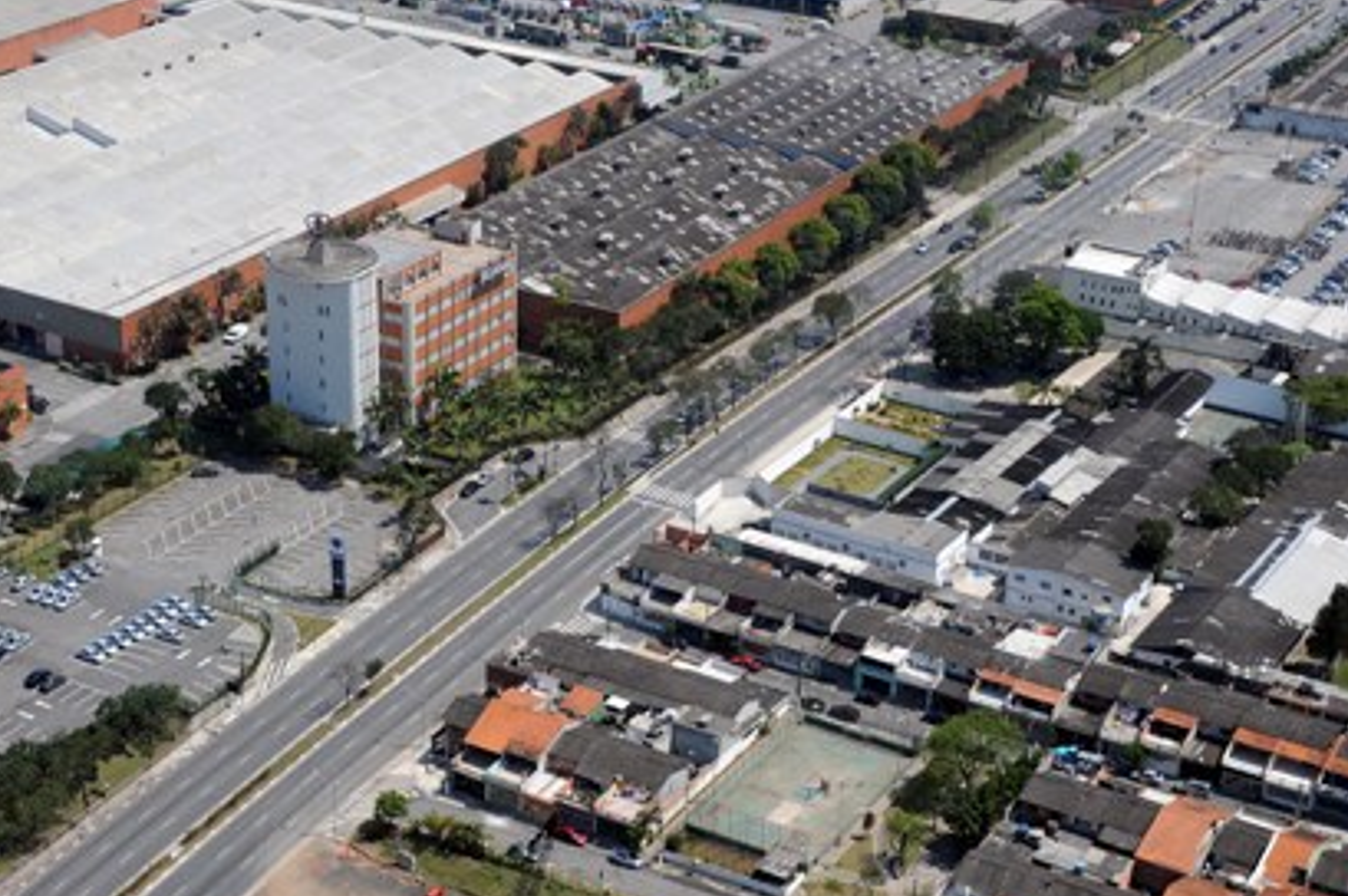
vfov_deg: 29.2
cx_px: 718
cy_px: 428
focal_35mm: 46
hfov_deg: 42.8
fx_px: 1721
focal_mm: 28
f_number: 8
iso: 320
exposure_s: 1/800
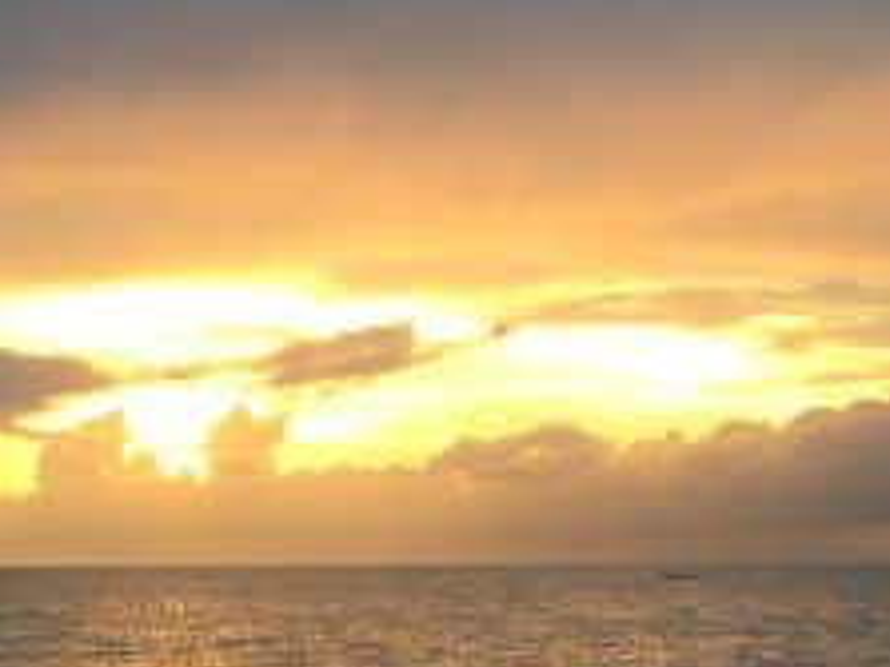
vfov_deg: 14.2
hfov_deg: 18.8
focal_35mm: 104
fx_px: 2672
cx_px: 635
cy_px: 236
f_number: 2.2
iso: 32
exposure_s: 1/50
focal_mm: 4.15
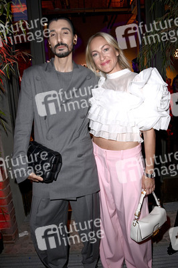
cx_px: 89
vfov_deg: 65.5
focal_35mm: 28
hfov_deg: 46.3
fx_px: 208
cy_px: 134
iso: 1250
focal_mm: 28
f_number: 5.6
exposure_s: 1/160
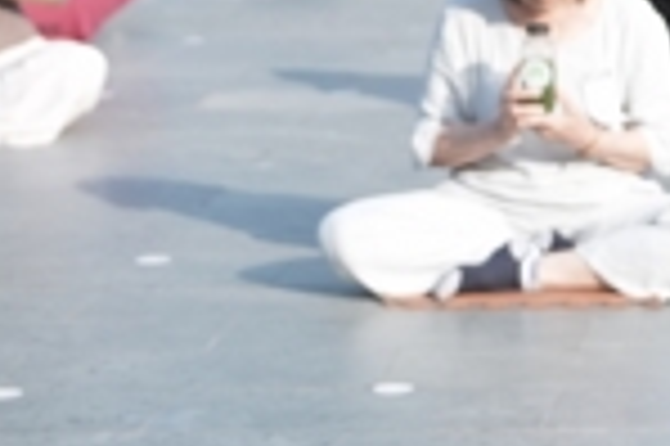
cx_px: 863
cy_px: -11
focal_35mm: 210
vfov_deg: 6.5
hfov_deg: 9.6
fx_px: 3904
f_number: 2.8
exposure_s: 1/2500
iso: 500
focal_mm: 48
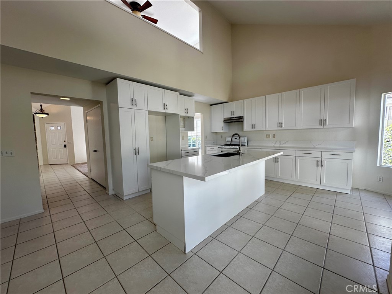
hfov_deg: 102.1
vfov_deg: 85.7
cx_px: 196
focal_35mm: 14
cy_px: 147
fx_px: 159
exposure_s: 1/120
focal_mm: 2.22
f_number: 2.2
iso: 50
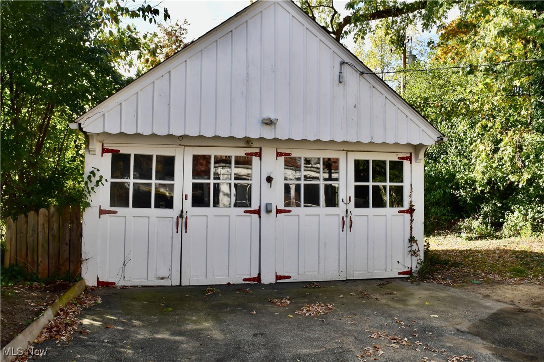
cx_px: 272
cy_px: 181
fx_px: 408
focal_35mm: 27
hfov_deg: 67.4
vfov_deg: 47.9
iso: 400
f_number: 10
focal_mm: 18
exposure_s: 1/250
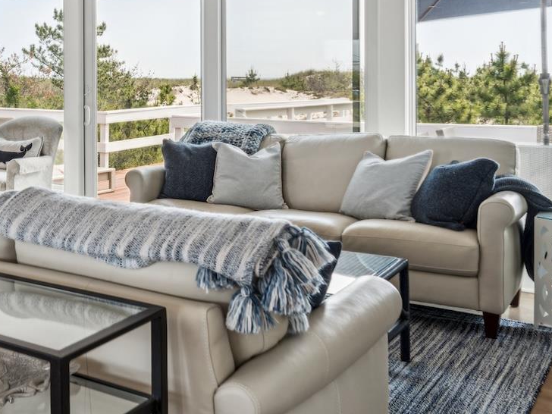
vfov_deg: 30.7
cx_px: 27
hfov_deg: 37.7
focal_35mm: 46
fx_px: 734
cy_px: 83
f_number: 8
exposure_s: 1/40
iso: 200
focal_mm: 17
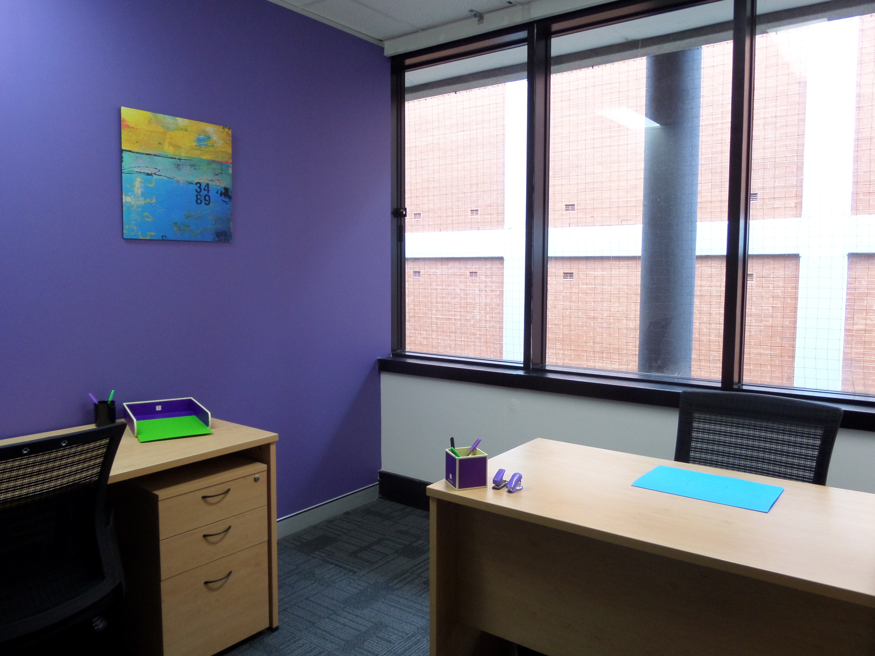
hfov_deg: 67.3
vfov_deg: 53.1
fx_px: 657
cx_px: 438
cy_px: 328
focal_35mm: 26
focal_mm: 4.3
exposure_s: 1/10
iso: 160
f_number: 3.4
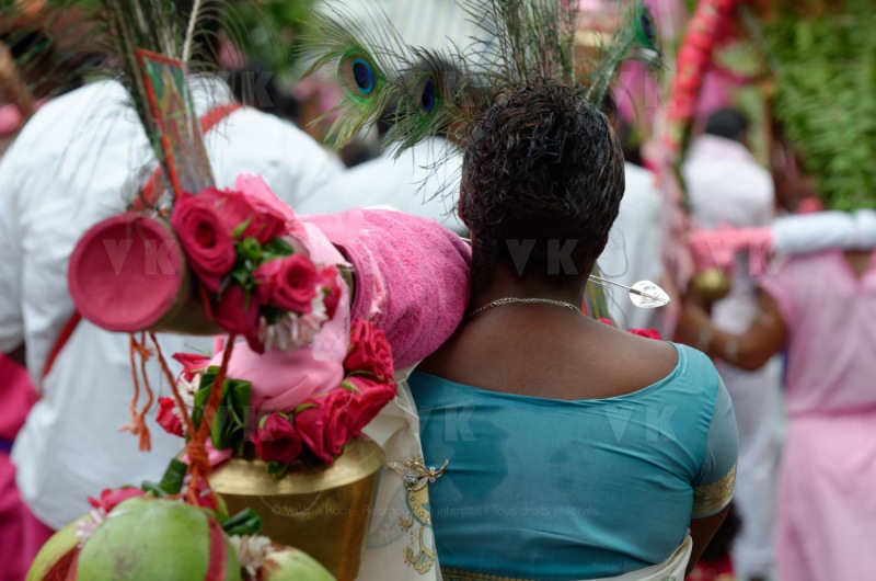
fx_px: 5828
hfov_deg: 8.6
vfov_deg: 5.7
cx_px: 438
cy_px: 290
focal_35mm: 240
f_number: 6.3
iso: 200
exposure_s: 1/400
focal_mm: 160
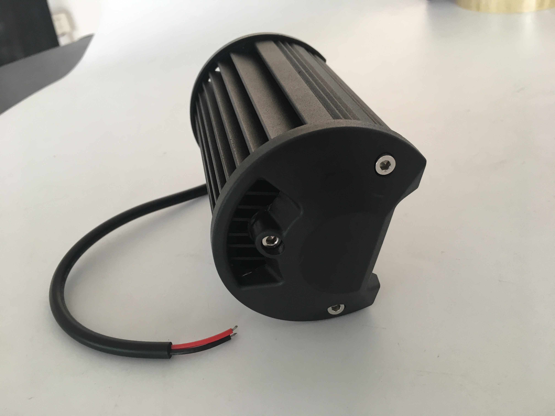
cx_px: 278
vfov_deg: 48.2
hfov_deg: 61.7
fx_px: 465
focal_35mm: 29
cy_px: 208
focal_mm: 4.15
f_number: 2.2
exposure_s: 1/33
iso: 80
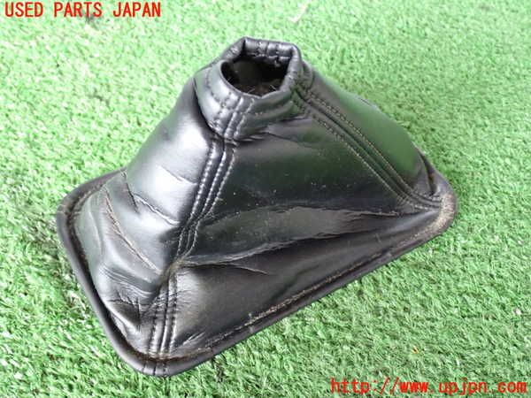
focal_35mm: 38
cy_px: 199
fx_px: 583
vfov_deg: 37.7
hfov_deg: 49.0
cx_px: 266
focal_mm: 6.83
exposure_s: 1/40
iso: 640
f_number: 2.7
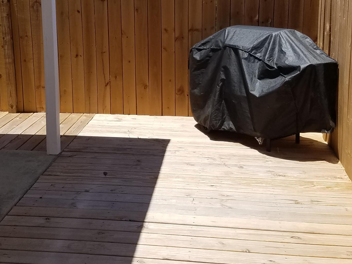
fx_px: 539
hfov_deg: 36.0
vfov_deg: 27.1
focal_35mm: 53
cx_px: 134
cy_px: 66
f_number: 1.7
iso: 50
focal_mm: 4.2
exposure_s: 1/2536
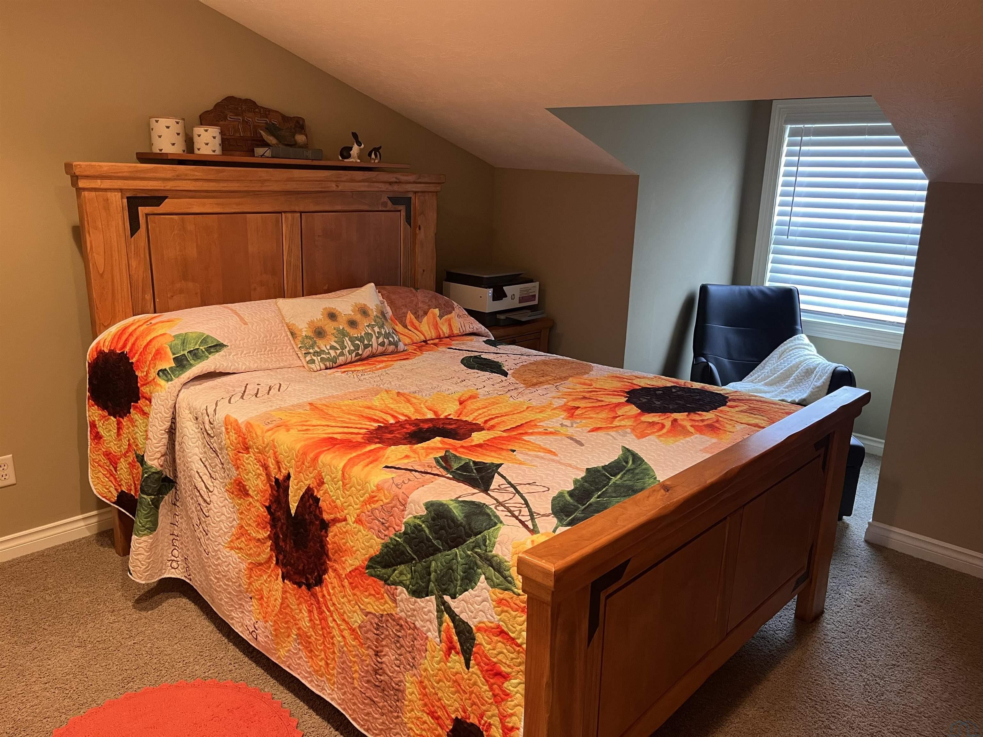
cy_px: 368
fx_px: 738
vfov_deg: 53.1
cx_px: 492
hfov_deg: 67.3
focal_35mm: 26
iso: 250
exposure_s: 1/60
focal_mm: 5.1
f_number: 1.6
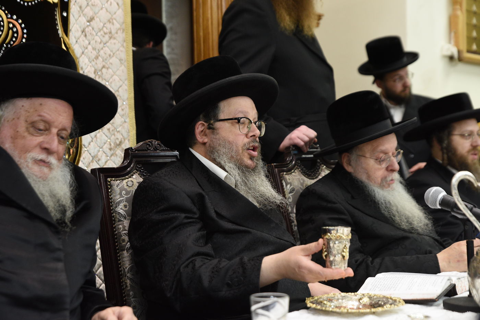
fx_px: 933
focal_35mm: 70
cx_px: 240
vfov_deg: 19.5
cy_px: 160
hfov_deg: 28.8
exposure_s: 1/125
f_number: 3.5
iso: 1600
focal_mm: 70
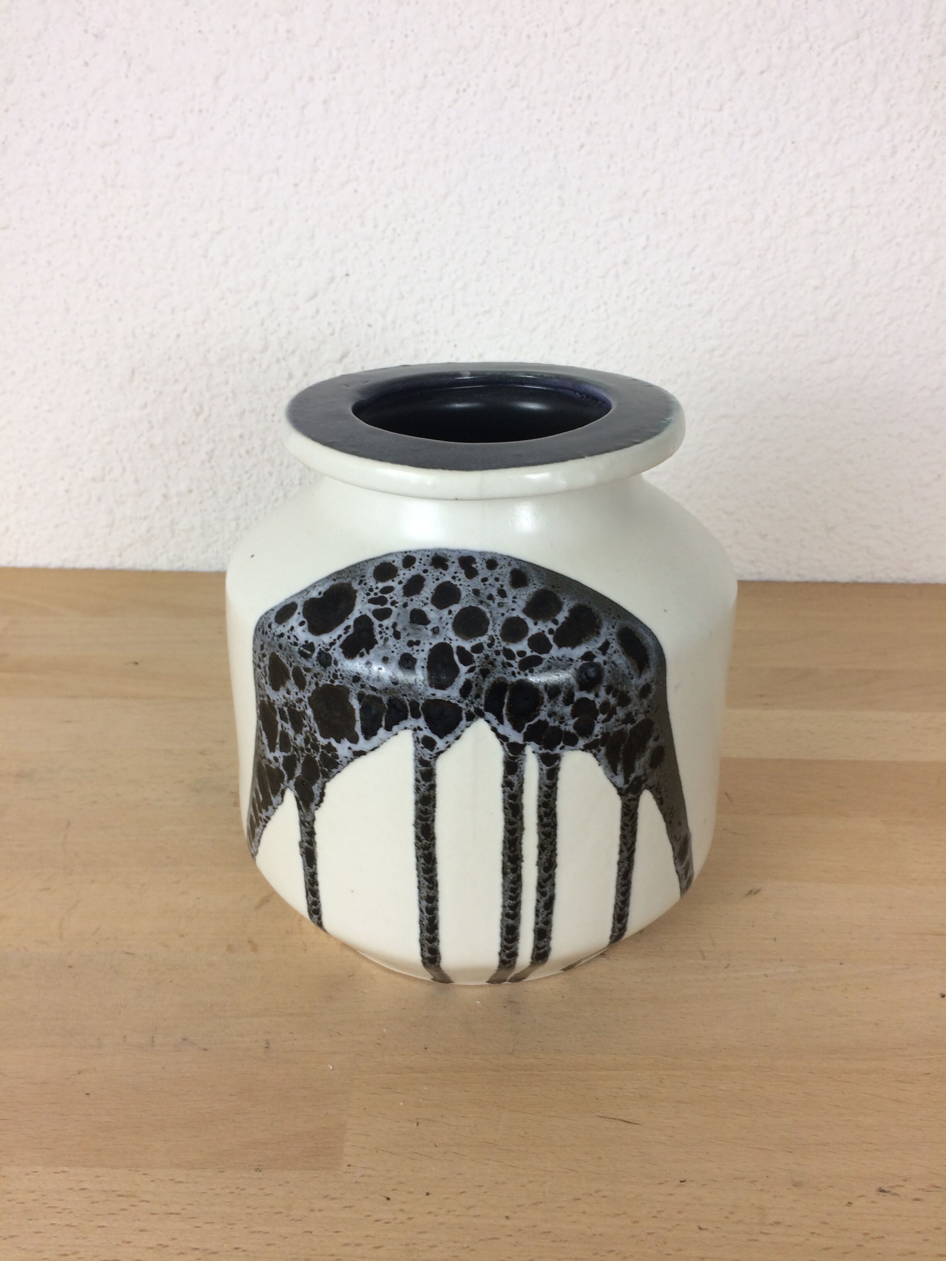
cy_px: 630
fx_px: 1057
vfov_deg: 61.7
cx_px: 473
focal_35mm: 29
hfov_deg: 48.2
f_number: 2.2
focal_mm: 4.15
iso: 40
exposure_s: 1/50
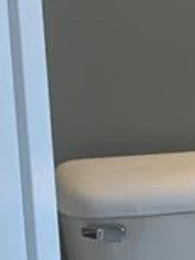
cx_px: 460
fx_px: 1371
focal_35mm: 183
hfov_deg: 7.6
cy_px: 26
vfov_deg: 10.7
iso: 64
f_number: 1.8
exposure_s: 1/60
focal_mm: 4.25
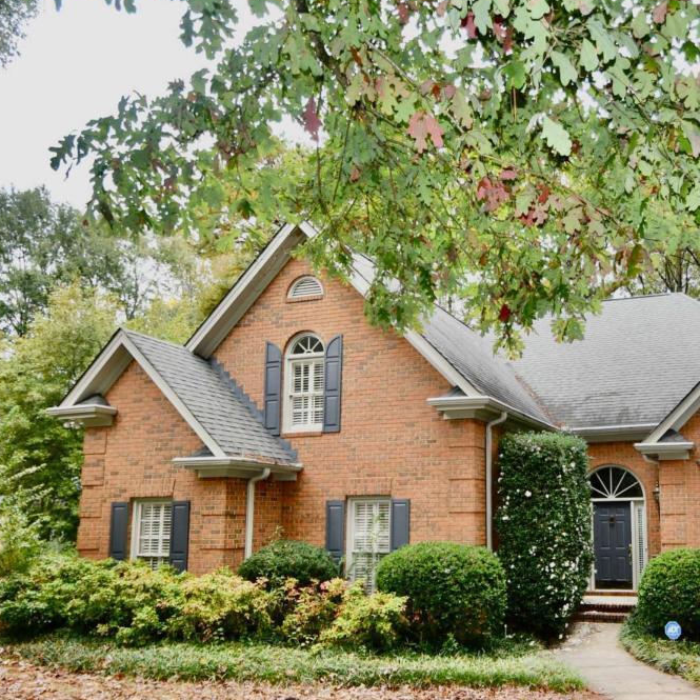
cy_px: 338
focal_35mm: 23
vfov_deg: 67.2
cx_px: 557
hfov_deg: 61.8
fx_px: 526
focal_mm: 10
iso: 180
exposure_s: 1/250
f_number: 3.5
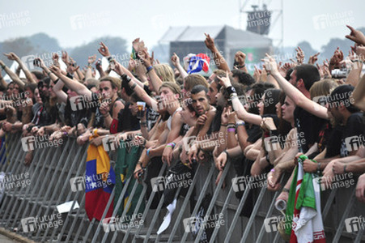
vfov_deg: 5.1
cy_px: 122
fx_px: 2735
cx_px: 182
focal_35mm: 270
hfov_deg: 7.6
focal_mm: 180
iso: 800
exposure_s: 1/400
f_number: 5.6
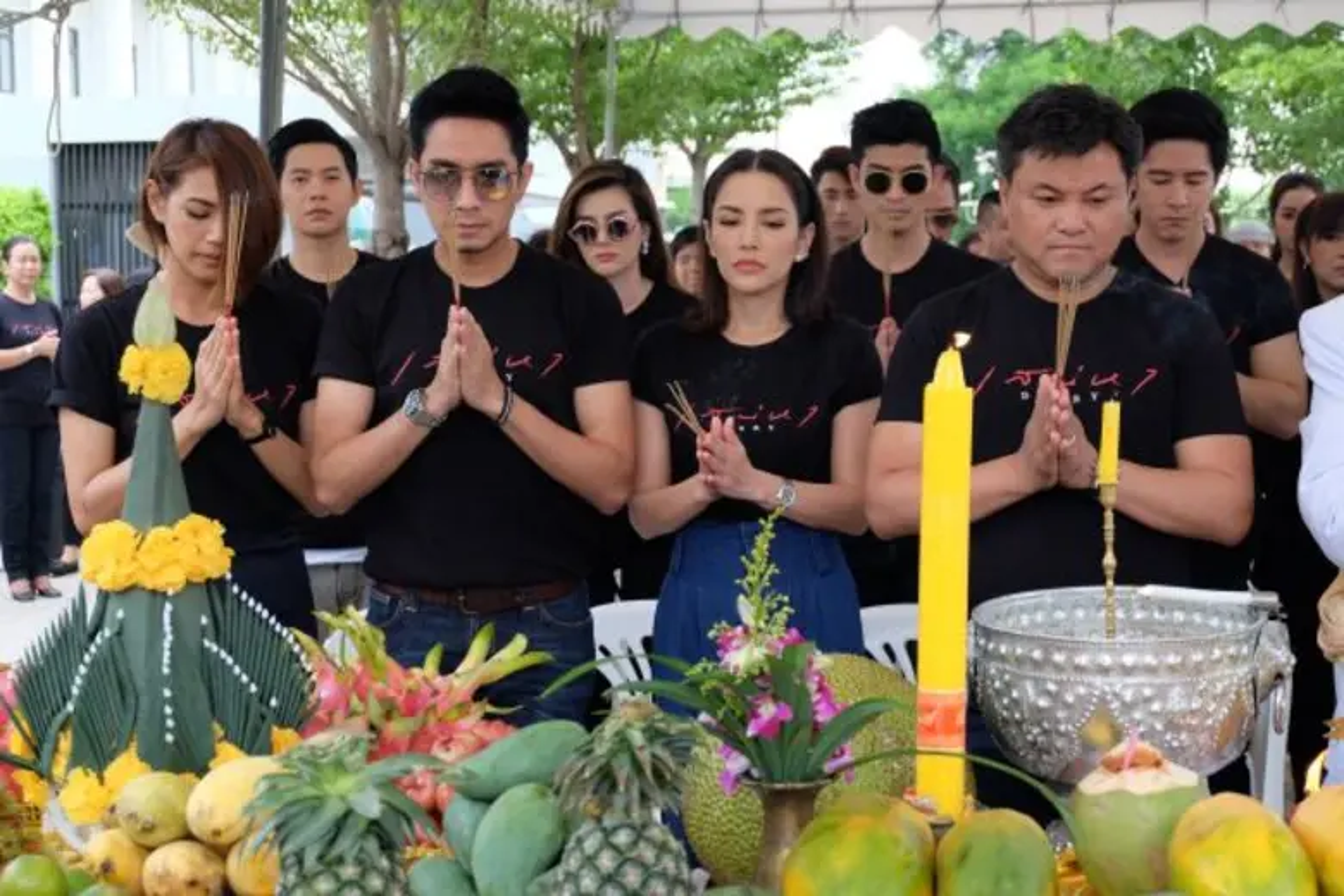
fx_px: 2091
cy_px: 448
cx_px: 672
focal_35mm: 56
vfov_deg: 24.2
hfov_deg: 35.6
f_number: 5.3
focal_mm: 37.1
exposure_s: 1/250
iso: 1000
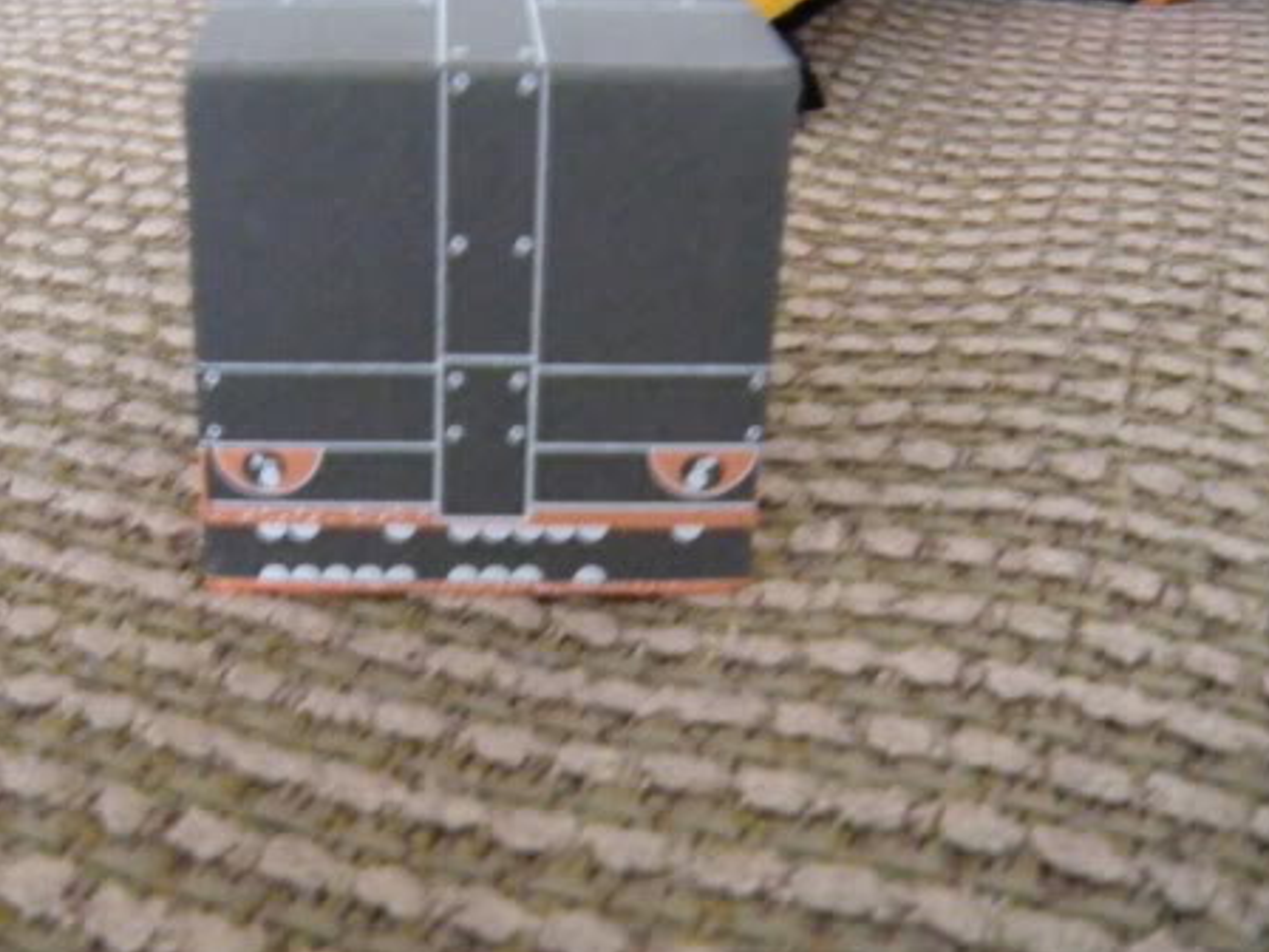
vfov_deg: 29.0
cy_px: 380
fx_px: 1833
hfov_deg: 37.7
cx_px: 402
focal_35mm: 50
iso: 800
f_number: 3.8
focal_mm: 5.9
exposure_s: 1/5.1
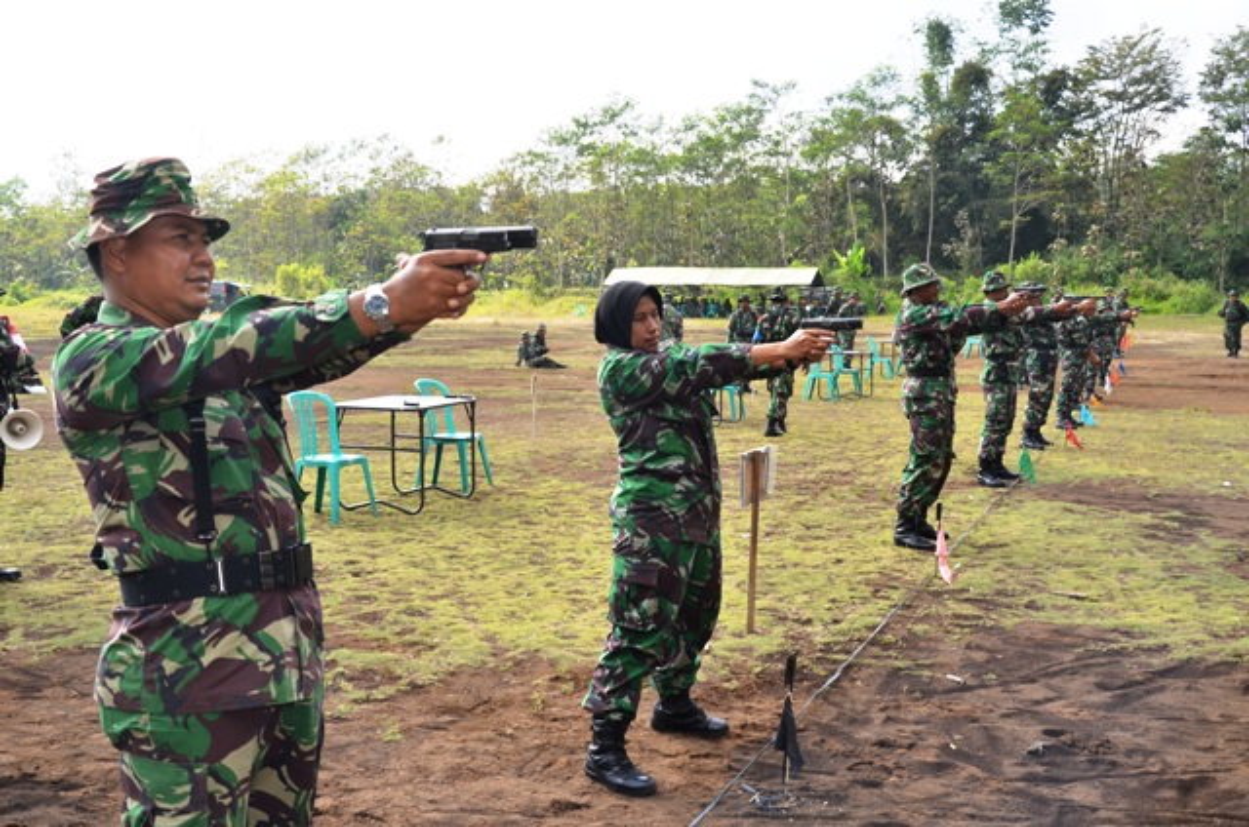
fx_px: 1298
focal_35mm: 38
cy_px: 414
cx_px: 624
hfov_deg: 51.4
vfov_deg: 35.3
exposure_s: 1/100
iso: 100
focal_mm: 25
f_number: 6.3
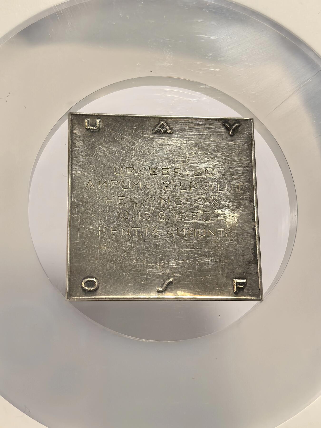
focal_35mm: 54
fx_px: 668
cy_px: 214
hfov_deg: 27.0
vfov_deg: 35.5
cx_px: 160
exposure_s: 1/100
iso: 250
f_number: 2
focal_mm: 6.98
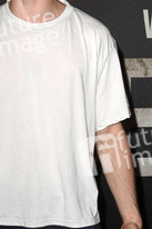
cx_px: 34
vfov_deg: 20.2
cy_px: 94
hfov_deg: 13.5
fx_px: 641
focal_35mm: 101
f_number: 5.6
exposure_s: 1/160
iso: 400
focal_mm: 52
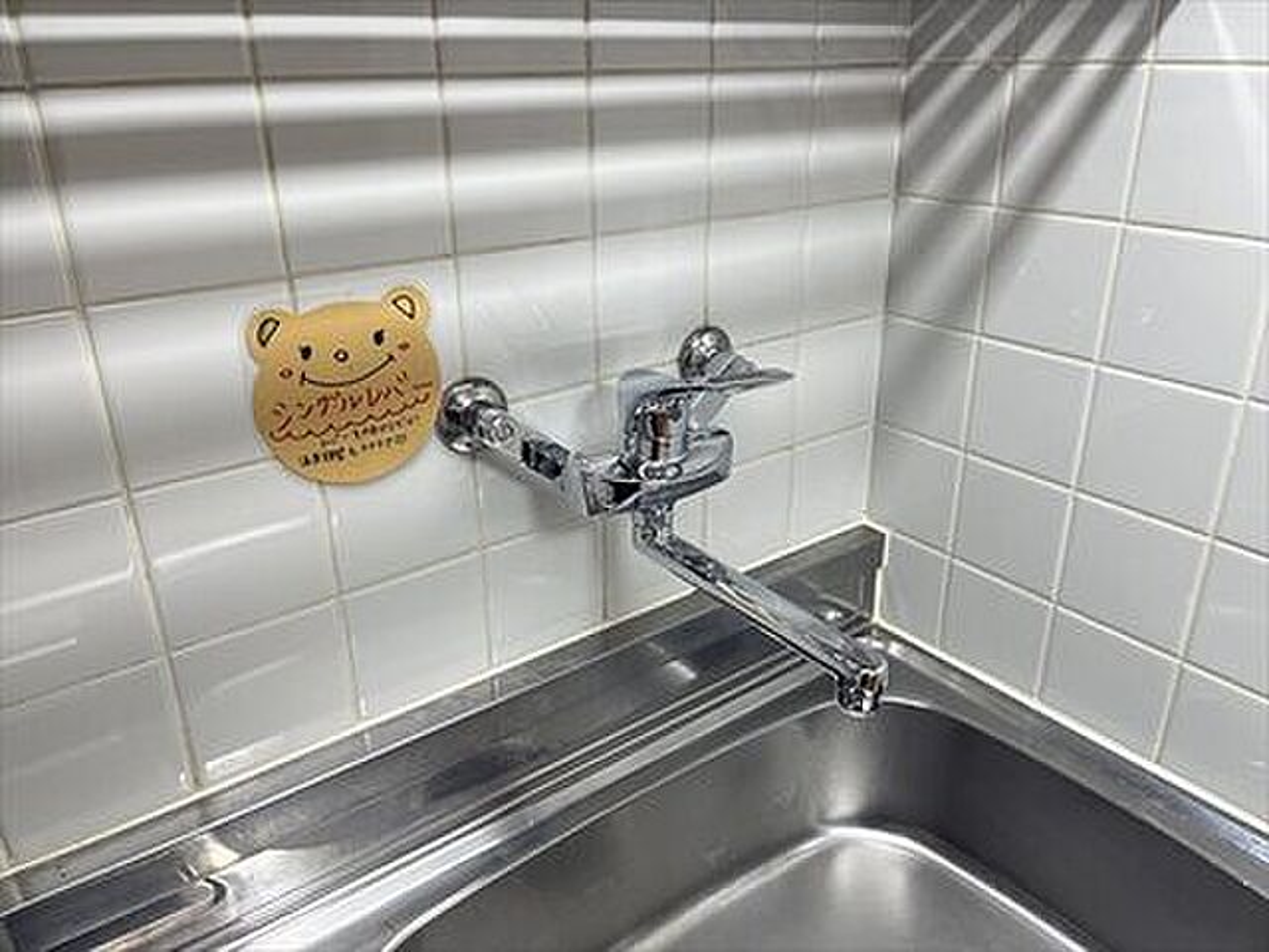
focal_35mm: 26
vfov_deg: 53.1
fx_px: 953
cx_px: 634
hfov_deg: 67.3
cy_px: 476
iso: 100
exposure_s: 1/100
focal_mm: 5.1
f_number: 1.6
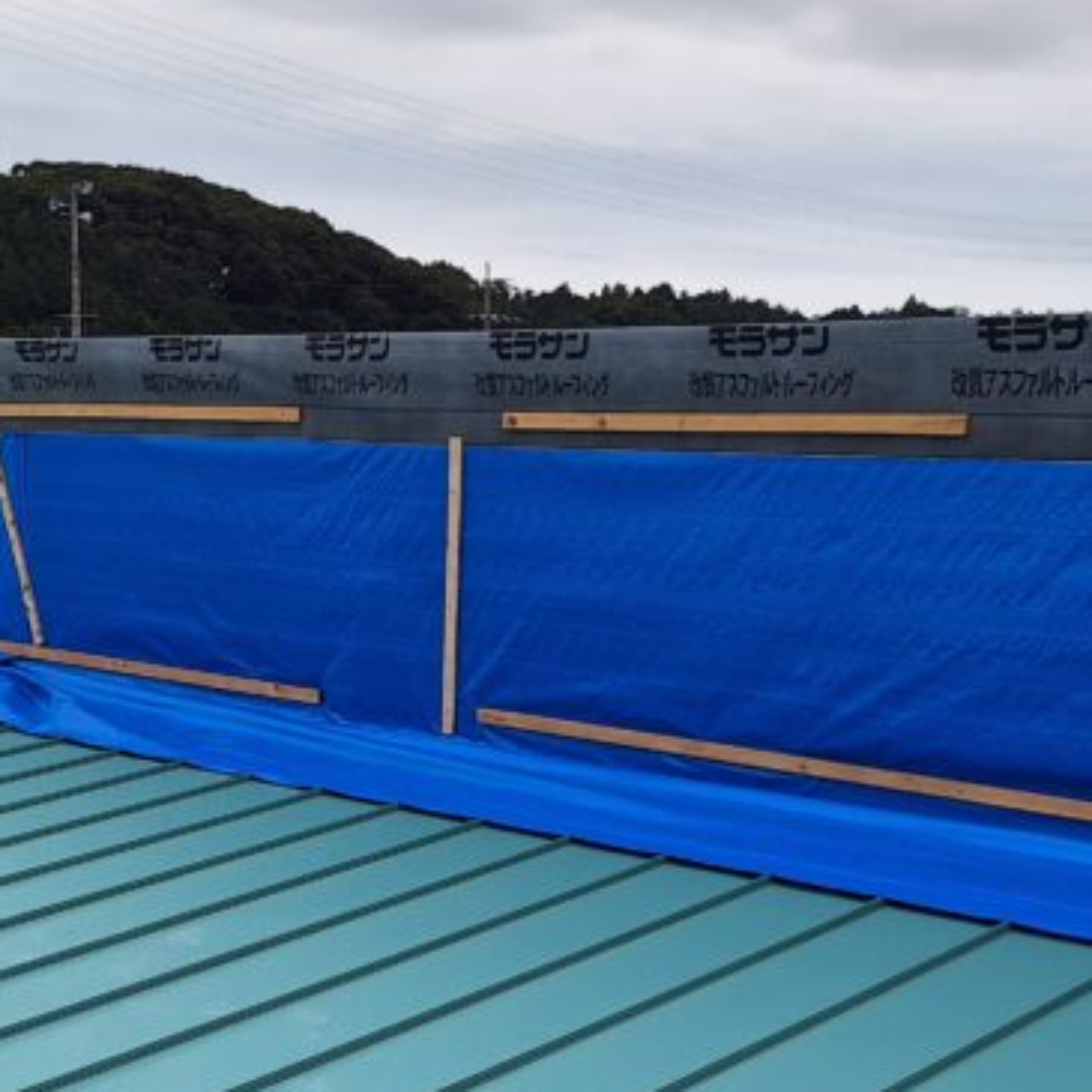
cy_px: 877
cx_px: 613
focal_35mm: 57
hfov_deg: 30.0
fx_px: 2034
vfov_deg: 29.4
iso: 40
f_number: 1.8
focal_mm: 5.54
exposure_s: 1/281
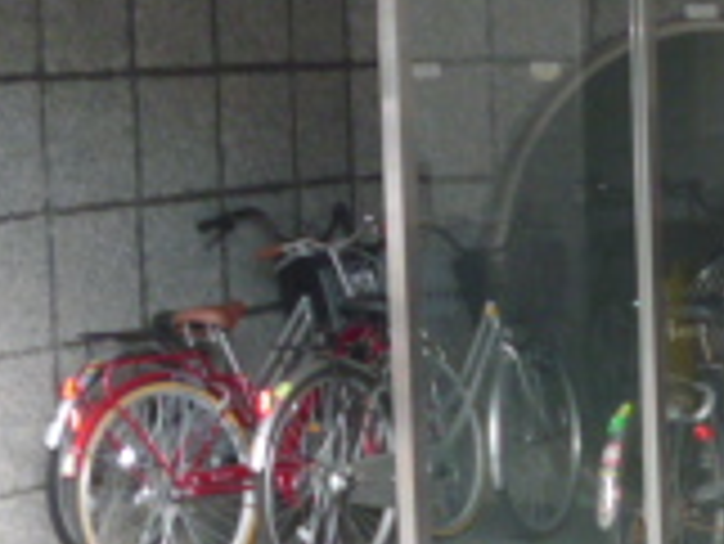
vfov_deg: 13.4
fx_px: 2323
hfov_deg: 17.0
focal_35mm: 111
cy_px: 220
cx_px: 850
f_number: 3.1
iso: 125
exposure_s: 1/60
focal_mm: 5
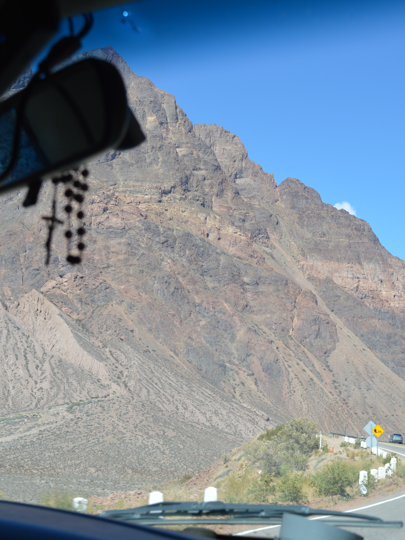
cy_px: 268
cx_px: 275
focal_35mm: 57
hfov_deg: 25.5
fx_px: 889
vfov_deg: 33.8
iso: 100
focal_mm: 26
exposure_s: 1/160
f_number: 6.3
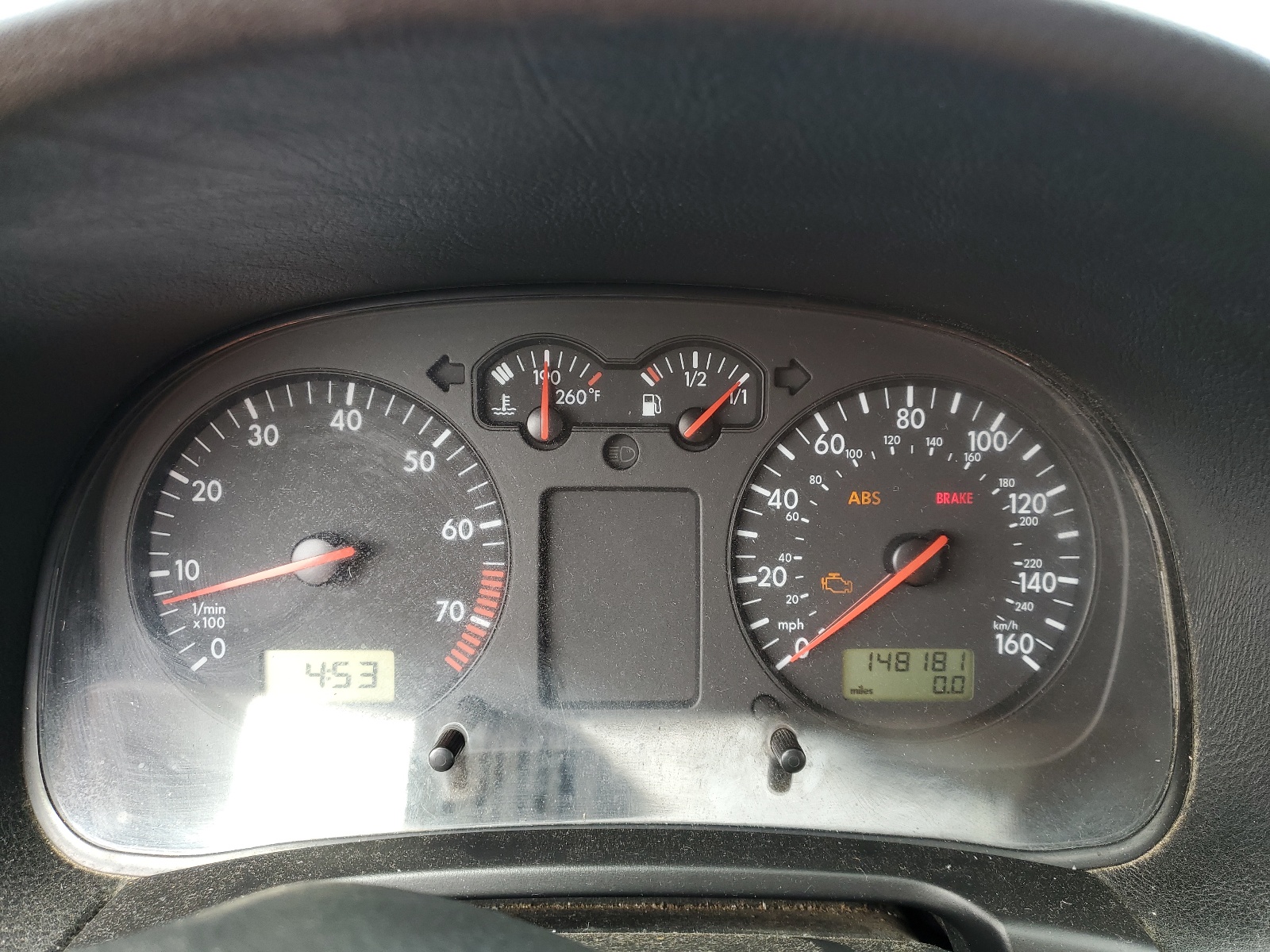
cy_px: 476
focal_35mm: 26
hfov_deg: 67.3
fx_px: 954
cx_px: 635
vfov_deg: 53.1
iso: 50
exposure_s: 1/137
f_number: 1.5
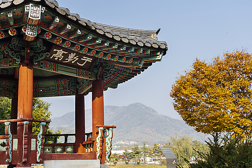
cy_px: 84
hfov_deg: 39.6
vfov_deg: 27.0
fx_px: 350
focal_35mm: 50
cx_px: 126
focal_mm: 50
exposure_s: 1/250
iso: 200
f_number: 5.6
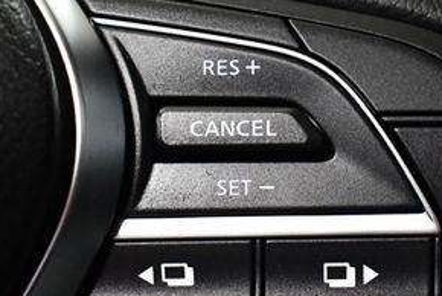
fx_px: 1303
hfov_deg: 19.2
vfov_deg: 12.9
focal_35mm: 106
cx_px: 288
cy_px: 151
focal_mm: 24
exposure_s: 1/60
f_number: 3.8
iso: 4000
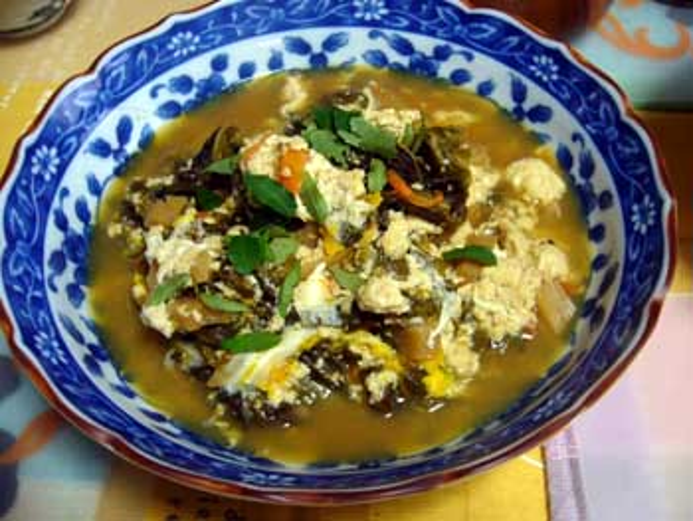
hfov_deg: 52.6
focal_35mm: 35
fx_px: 701
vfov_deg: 40.7
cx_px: 346
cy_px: 260
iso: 80
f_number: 2.8
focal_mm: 5.8
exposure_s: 1/8
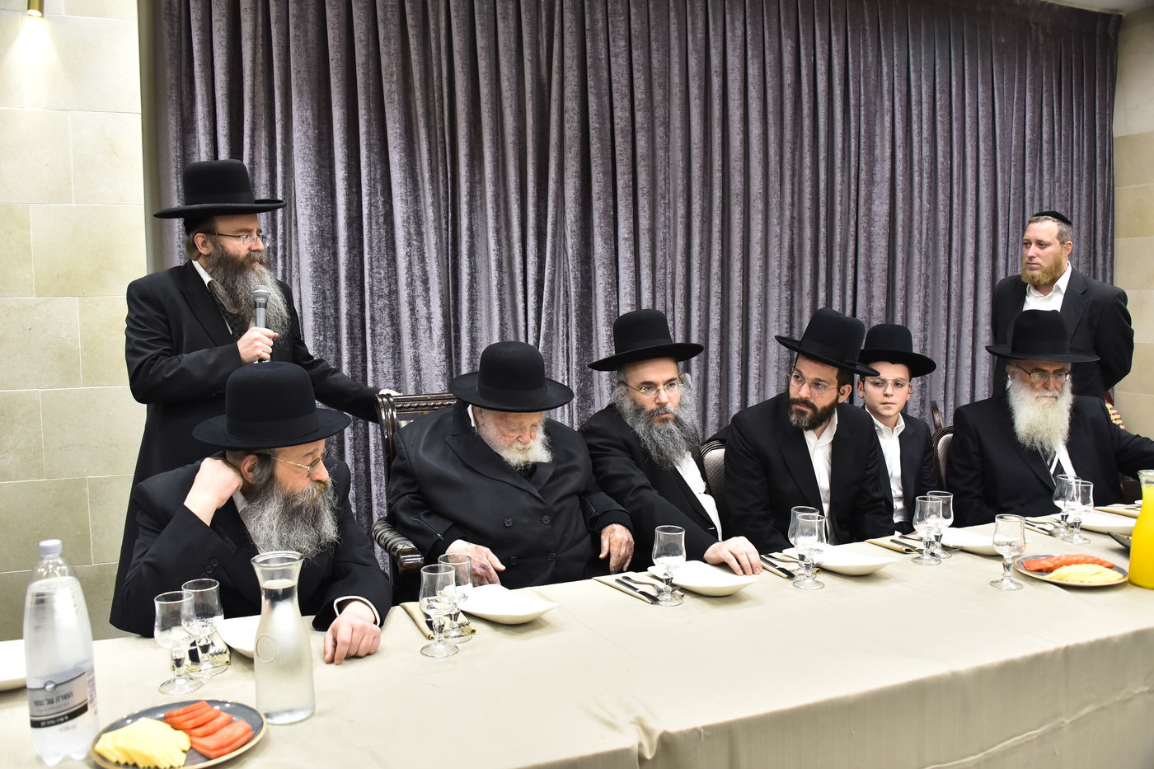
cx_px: 577
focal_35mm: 32
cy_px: 384
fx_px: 1026
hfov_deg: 58.7
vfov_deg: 41.1
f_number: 5.6
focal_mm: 32
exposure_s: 1/100
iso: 2000
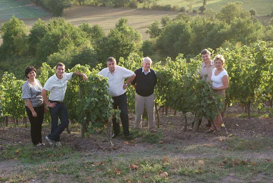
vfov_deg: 22.7
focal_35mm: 60
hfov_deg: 33.4
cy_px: 92
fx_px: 456
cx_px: 136
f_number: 5.6
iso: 125
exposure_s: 1/80
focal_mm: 40
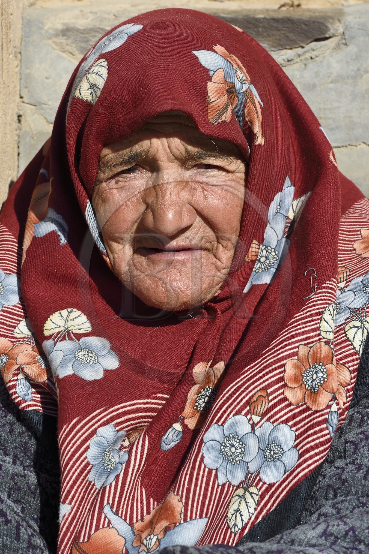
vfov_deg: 10.3
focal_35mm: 200
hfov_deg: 6.9
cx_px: 184
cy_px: 277
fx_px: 3075
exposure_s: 1/200
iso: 200
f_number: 14
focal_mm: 200
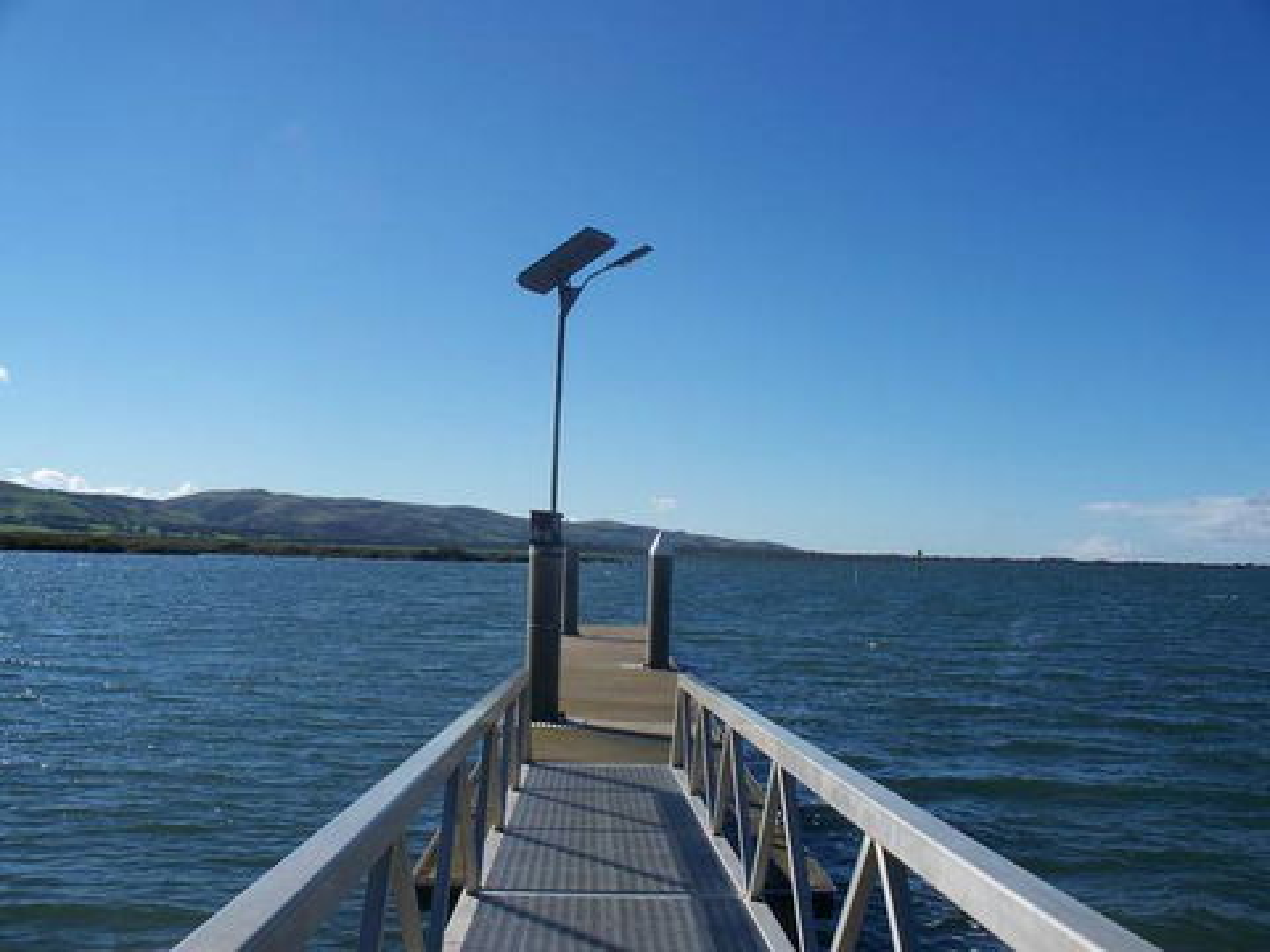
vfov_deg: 39.7
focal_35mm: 36
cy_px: 476
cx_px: 635
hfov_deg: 51.4
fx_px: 1321
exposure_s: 1/640
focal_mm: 7.54
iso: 80
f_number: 5
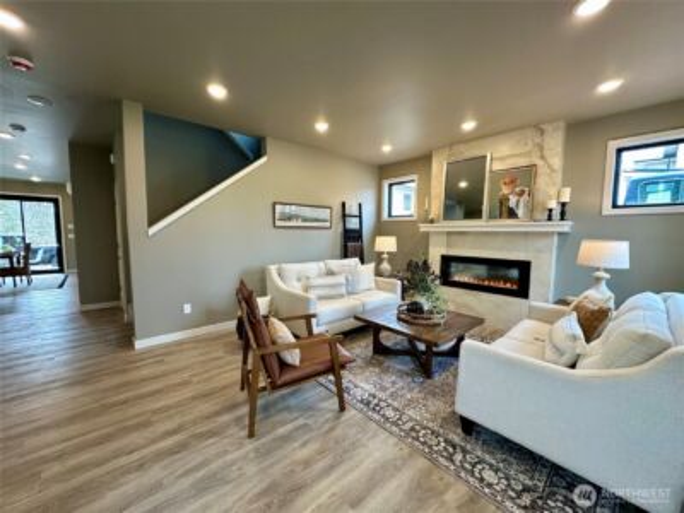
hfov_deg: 102.1
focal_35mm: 14
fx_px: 277
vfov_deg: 85.7
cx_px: 342
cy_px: 256
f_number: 2.2
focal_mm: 2.22
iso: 200
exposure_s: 1/120
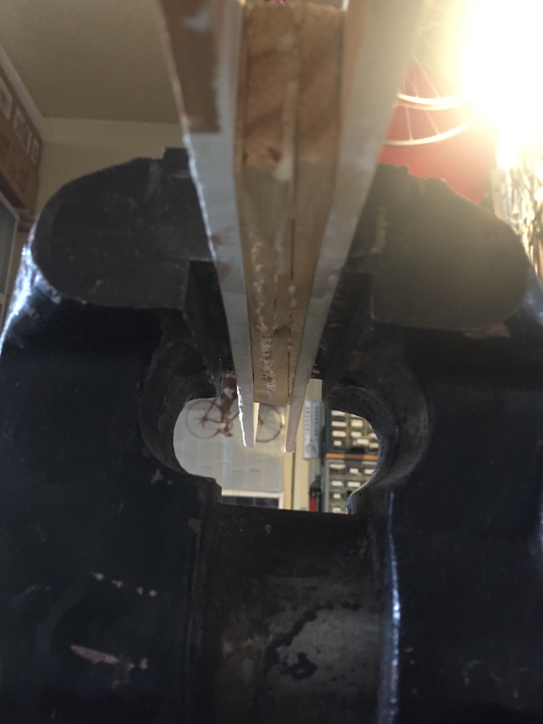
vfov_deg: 61.7
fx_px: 607
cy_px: 362
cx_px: 272
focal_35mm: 29
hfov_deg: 48.2
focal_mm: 4.15
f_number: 2.2
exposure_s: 1/15
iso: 320
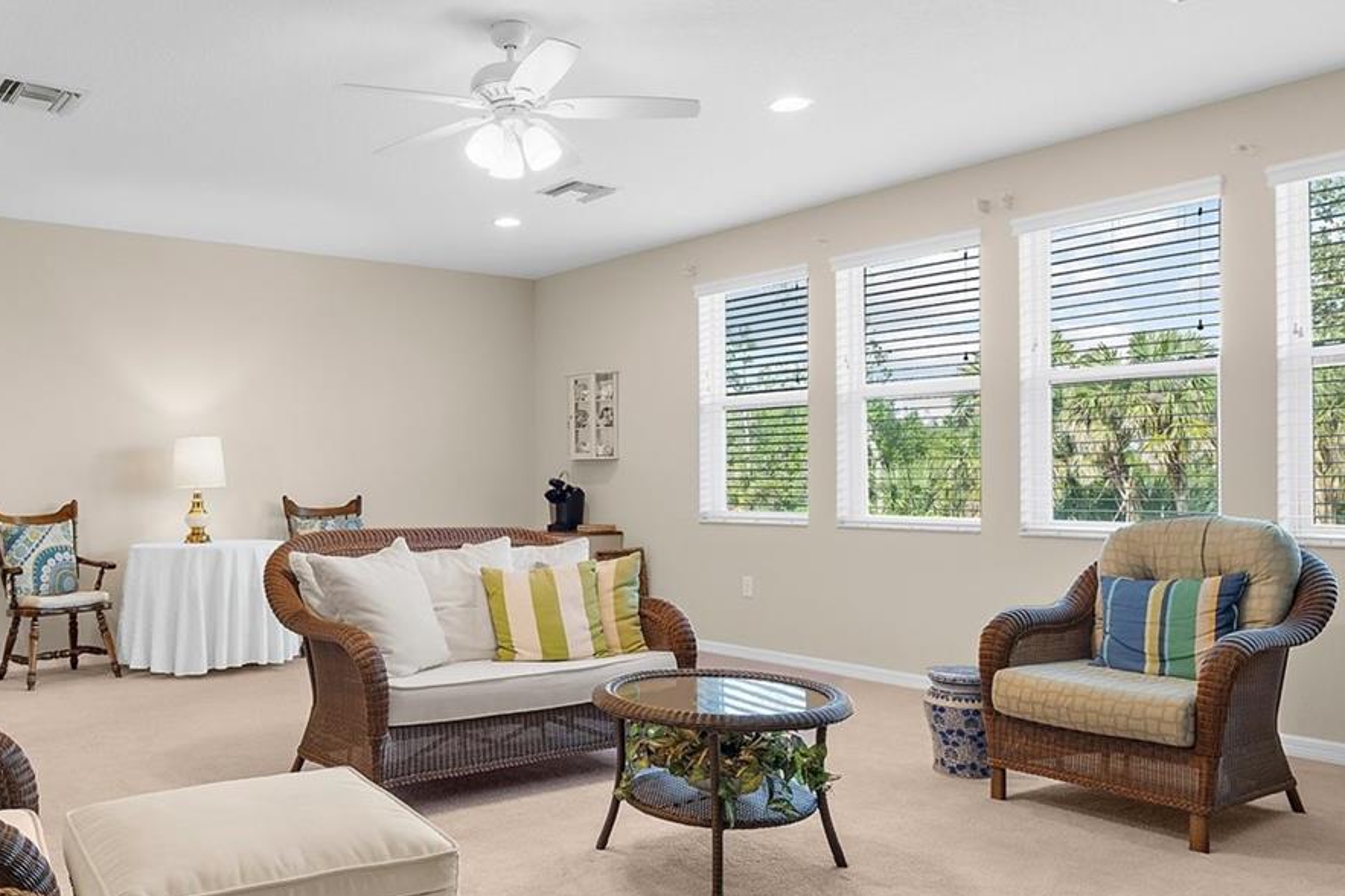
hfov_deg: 62.9
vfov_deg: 44.9
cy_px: 470
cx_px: 518
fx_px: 1083
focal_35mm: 29
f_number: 8
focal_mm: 16
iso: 400
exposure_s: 1/50
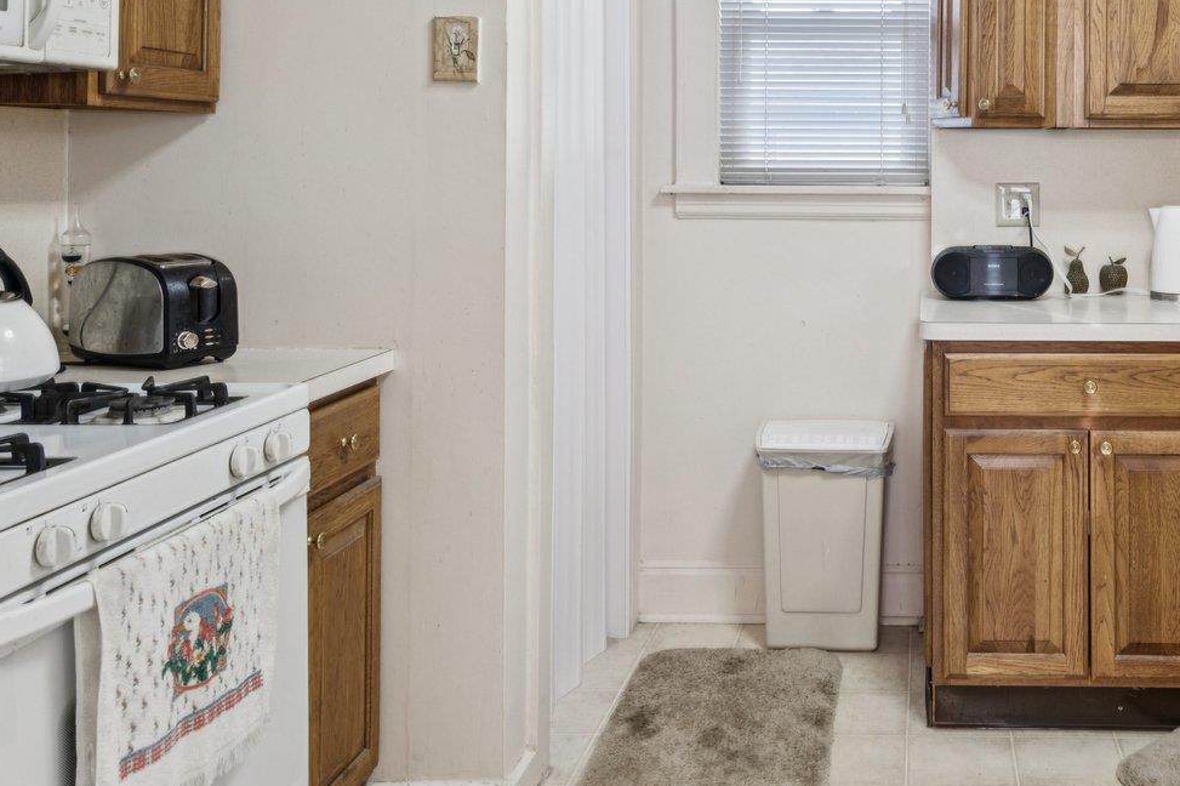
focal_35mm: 40
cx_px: 908
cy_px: 176
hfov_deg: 46.4
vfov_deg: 32.6
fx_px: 1311
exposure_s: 1/2.5
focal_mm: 19
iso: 250
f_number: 9
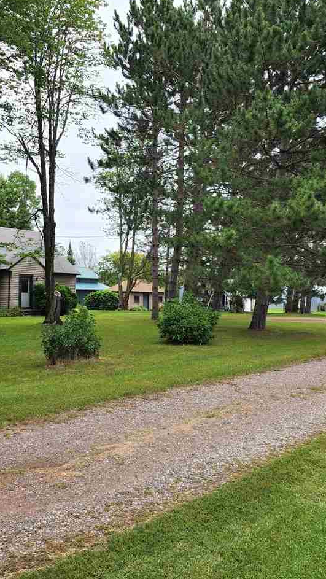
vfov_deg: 58.0
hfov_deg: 34.7
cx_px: 173
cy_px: 286
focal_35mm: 34
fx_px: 522
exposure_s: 1/180
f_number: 1.8
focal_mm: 6.4
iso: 32
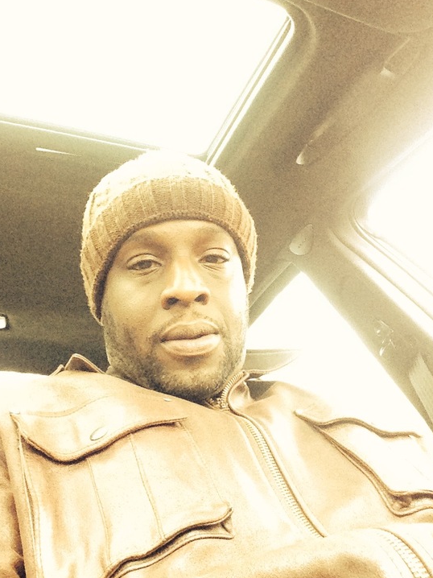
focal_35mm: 39
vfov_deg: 47.8
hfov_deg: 36.8
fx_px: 651
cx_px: 210
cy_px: 319
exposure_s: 1/30
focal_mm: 2.18
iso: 250
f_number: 2.4
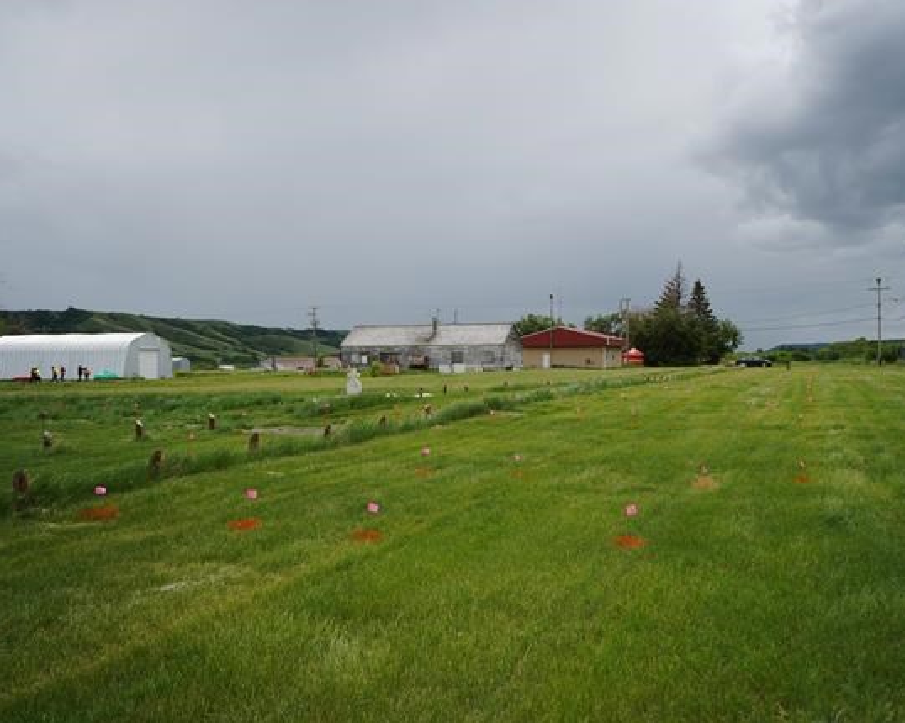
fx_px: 910
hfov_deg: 52.7
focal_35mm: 34
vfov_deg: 43.3
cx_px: 505
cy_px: 362
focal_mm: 30
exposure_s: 1/4000
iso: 500
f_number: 4.5
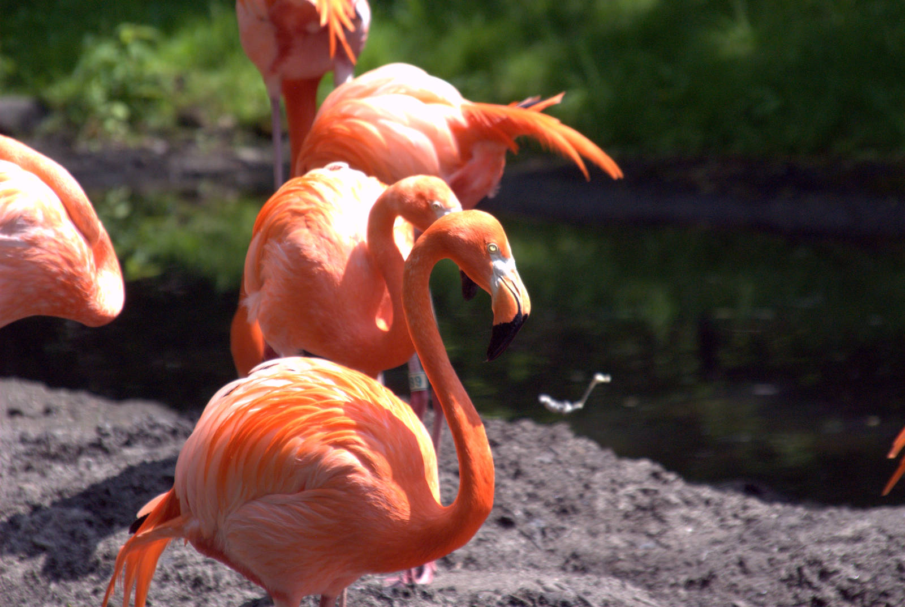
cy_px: 304
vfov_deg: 3.3
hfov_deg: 4.9
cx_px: 452
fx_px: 10574
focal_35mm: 420
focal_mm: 280
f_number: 9
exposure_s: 1/500
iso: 1000
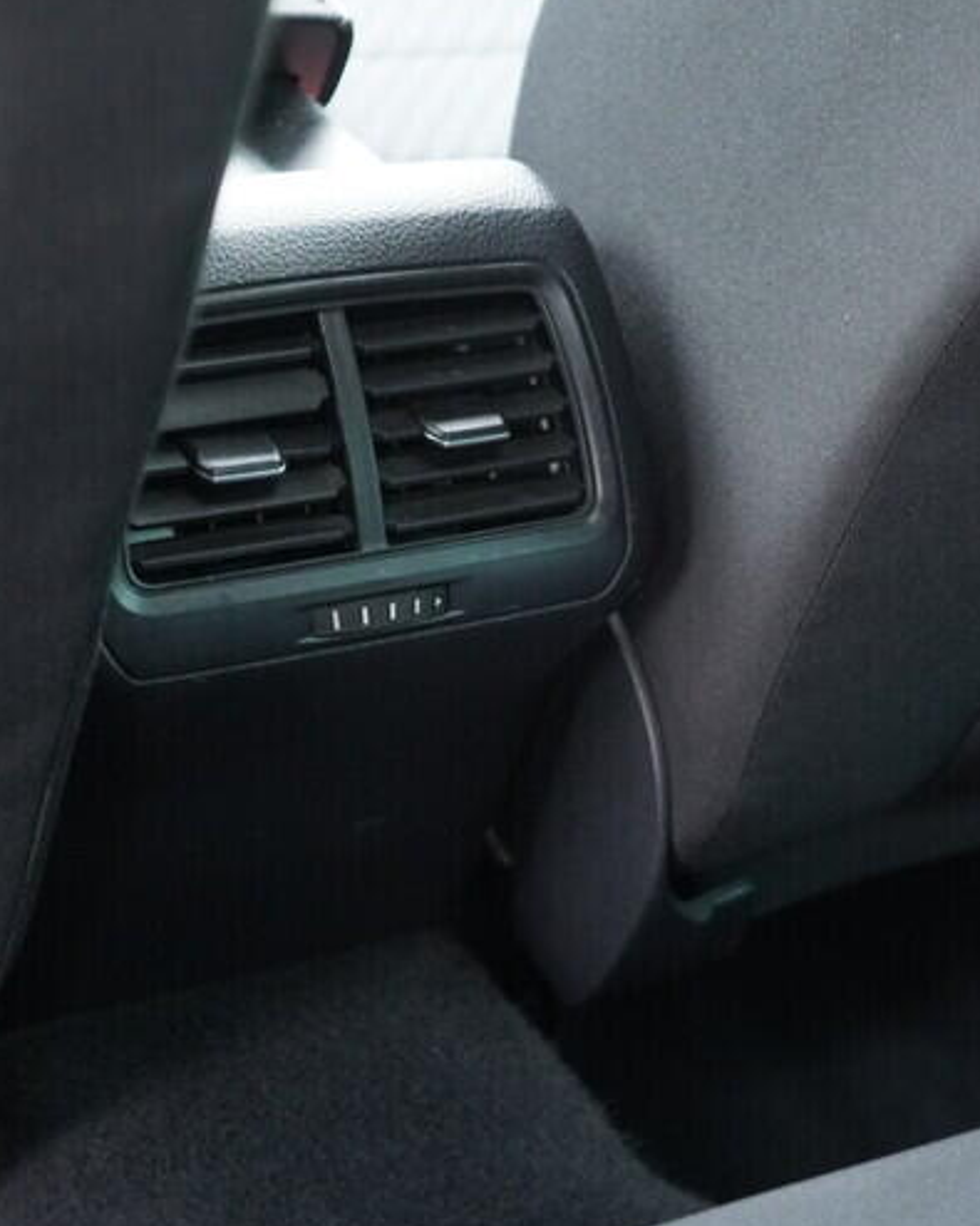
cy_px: 617
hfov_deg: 21.8
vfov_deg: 27.1
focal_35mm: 70
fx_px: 2539
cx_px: 464
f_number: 2.8
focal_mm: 24
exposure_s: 1/40
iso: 2000
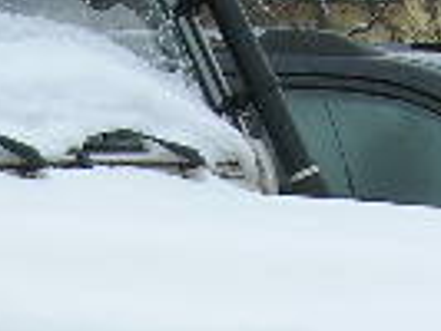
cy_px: 444
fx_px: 2078
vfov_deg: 9.0
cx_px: 27
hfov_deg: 12.0
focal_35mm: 163
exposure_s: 1/140
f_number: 4.9
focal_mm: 5.7
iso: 50
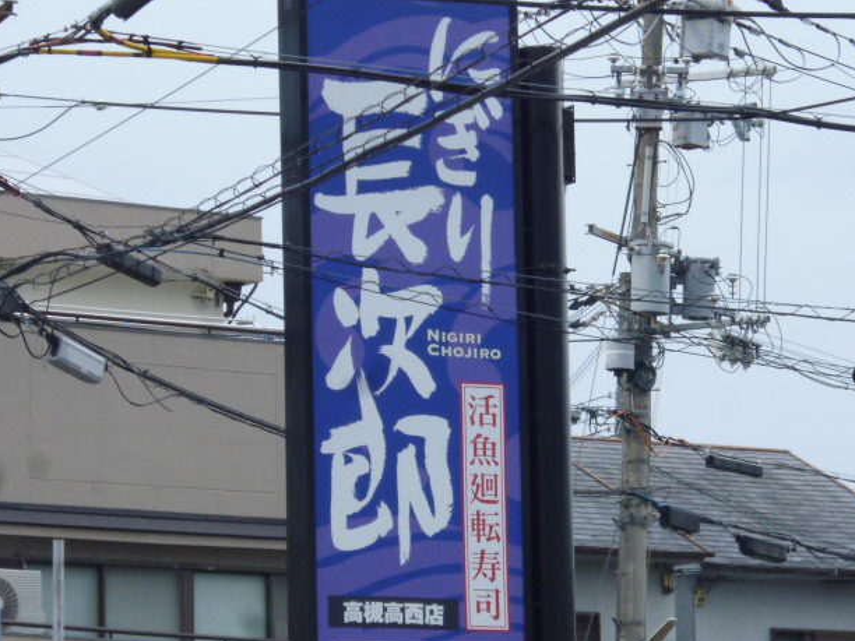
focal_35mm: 183
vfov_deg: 8.1
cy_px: 311
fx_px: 4520
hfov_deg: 10.8
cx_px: 421
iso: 200
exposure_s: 1/125
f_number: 6.5
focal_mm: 20
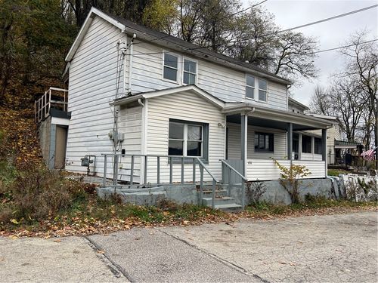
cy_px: 142
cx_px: 189
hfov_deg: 67.3
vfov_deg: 53.1
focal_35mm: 26
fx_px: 284
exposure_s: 1/371
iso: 50
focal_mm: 5.7
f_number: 1.5
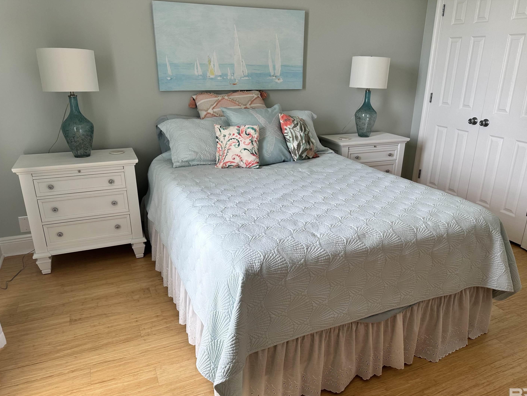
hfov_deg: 67.2
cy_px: 213
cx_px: 283
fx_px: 396
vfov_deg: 53.0
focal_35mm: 26
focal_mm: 6.86
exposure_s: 1/120
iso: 64
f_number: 1.78
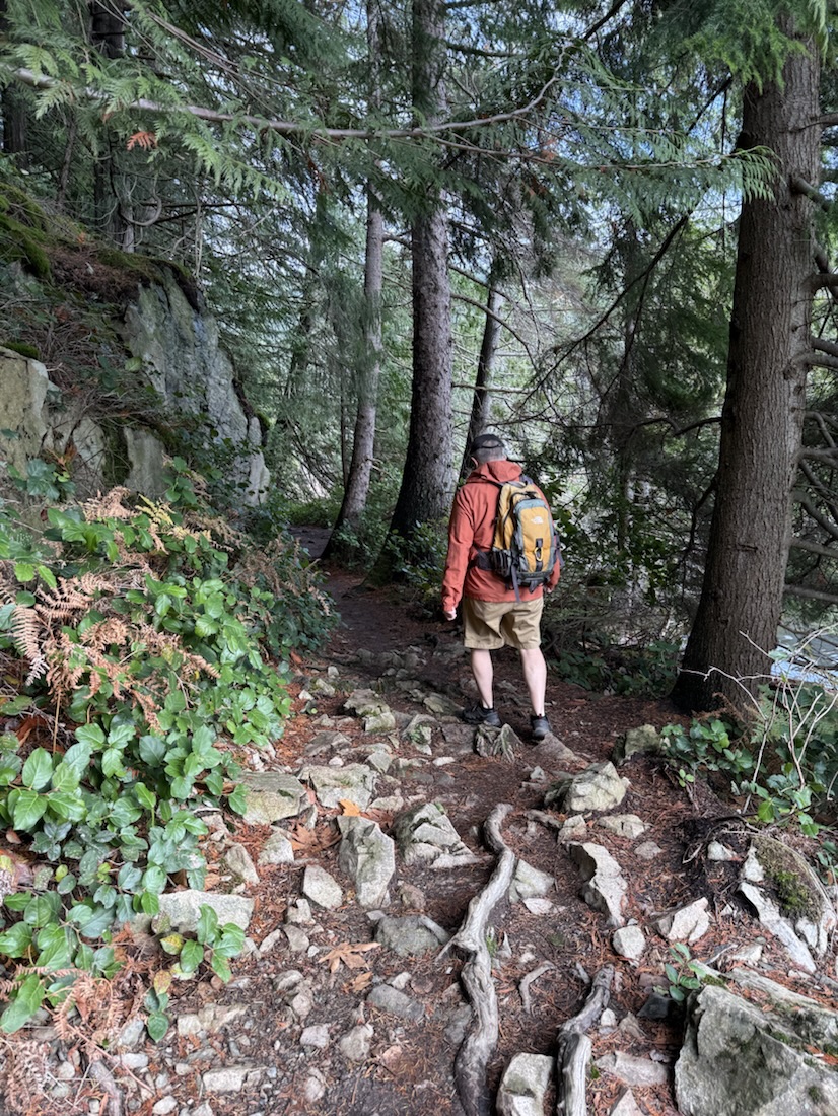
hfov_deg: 56.9
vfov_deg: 71.6
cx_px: 419
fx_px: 774
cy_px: 558
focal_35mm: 24
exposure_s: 1/121
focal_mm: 6.76
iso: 80
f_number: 1.78
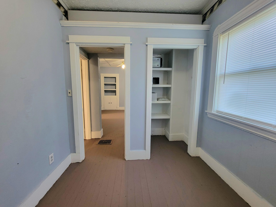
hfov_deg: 106.2
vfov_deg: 89.9
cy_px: 104
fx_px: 104
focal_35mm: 13
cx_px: 138
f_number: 2.2
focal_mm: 2.2
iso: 250
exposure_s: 1/60.2
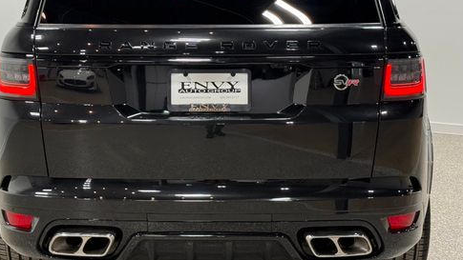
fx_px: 847
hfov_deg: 30.5
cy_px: 84
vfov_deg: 17.4
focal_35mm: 69
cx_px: 208
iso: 64
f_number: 1.78
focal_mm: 6.76
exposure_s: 1/120
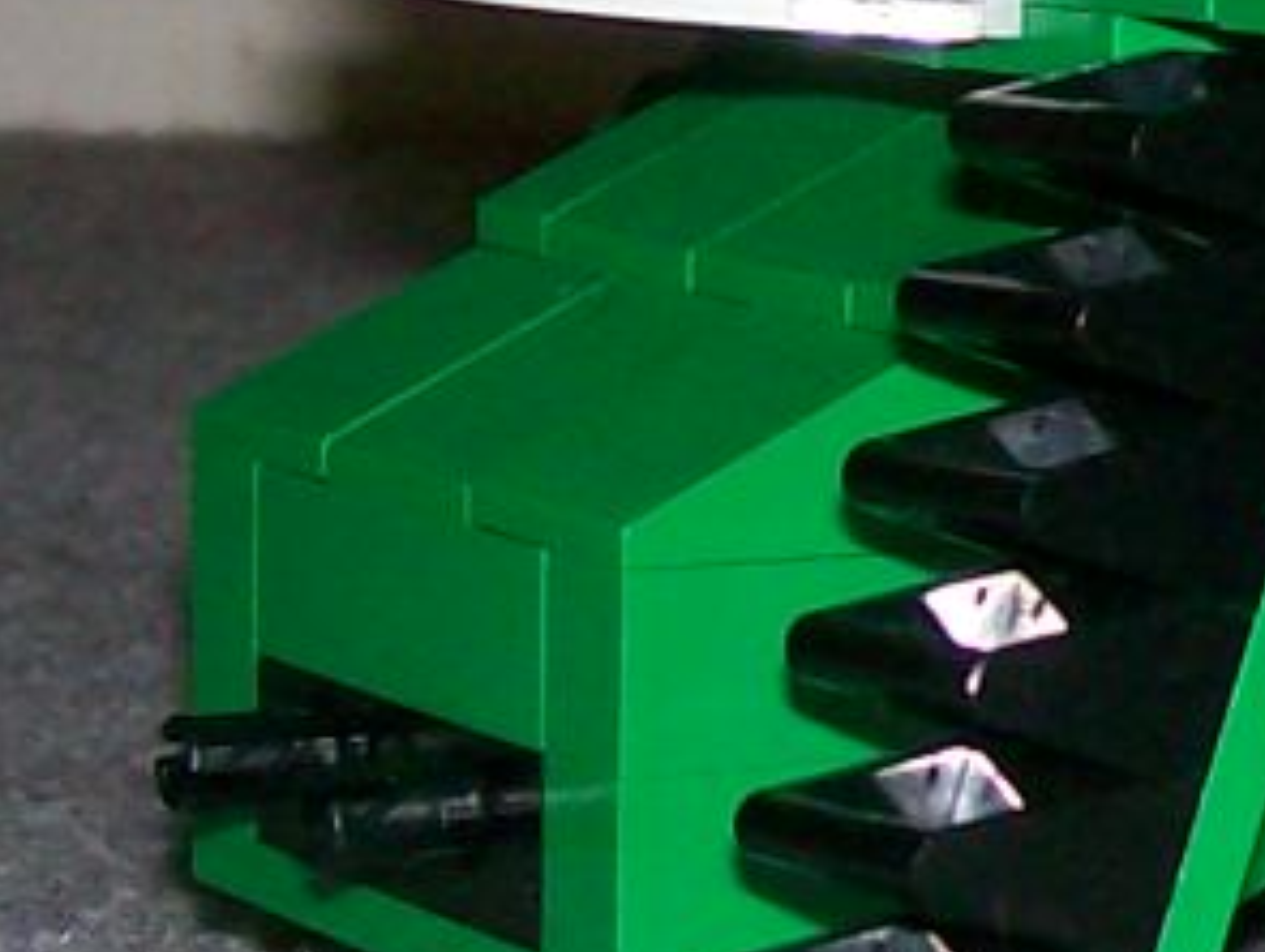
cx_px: 1844
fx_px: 7135
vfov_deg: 7.6
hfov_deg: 9.9
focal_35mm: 195
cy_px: 262
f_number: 2.7
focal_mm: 6
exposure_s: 1/64
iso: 80
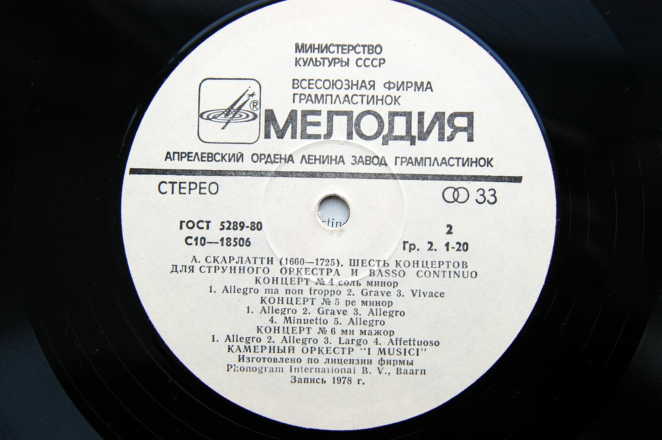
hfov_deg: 37.9
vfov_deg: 25.7
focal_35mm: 52
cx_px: 331
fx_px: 965
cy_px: 220
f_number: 5
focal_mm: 35
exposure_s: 1/100
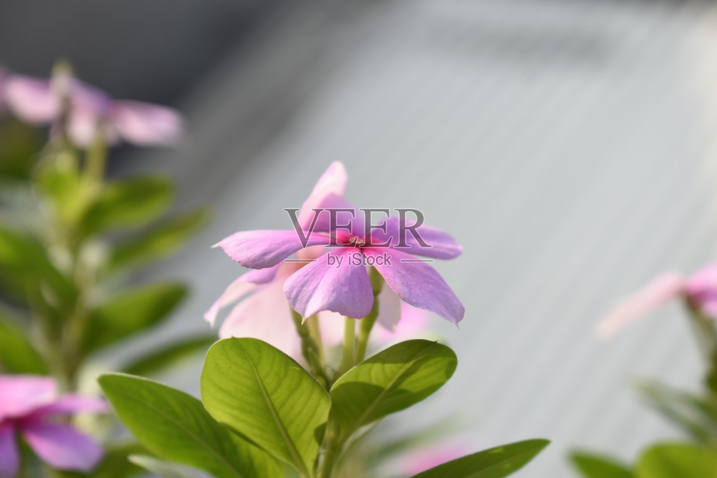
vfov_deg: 16.6
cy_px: 239
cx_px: 358
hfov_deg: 24.6
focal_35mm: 82
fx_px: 1643
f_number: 5.6
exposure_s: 1/200
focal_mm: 55
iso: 100
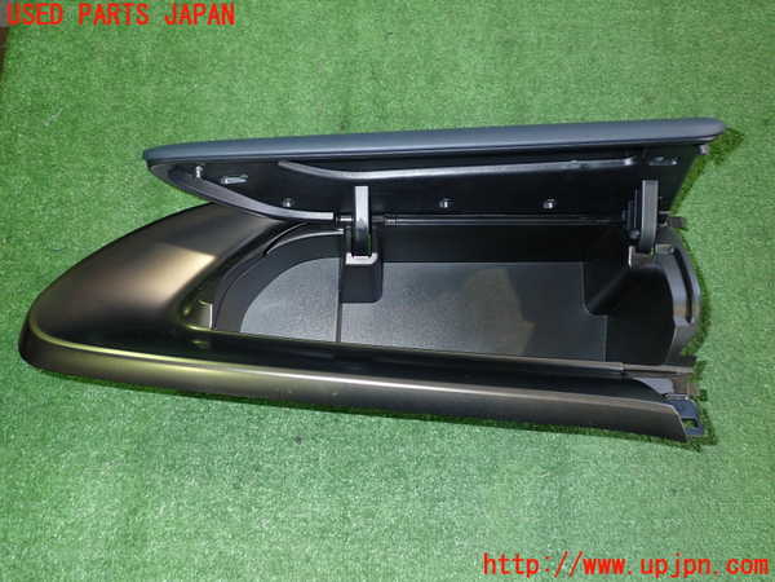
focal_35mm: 30
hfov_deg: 60.0
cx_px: 388
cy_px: 291
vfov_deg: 46.8
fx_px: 672
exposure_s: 1/30
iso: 200
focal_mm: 5.4
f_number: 2.3
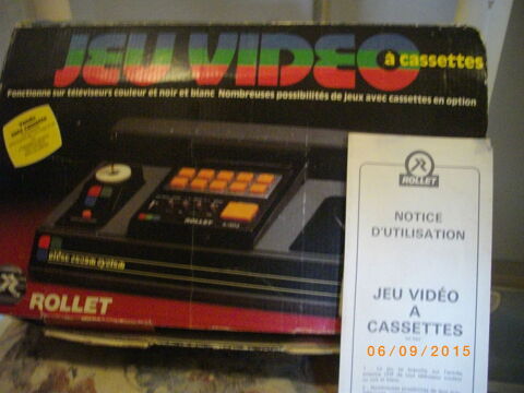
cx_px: 262
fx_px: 560
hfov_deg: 50.1
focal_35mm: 37
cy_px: 196
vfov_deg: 38.7
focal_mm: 6.2
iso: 800
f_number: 2.8
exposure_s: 1/15
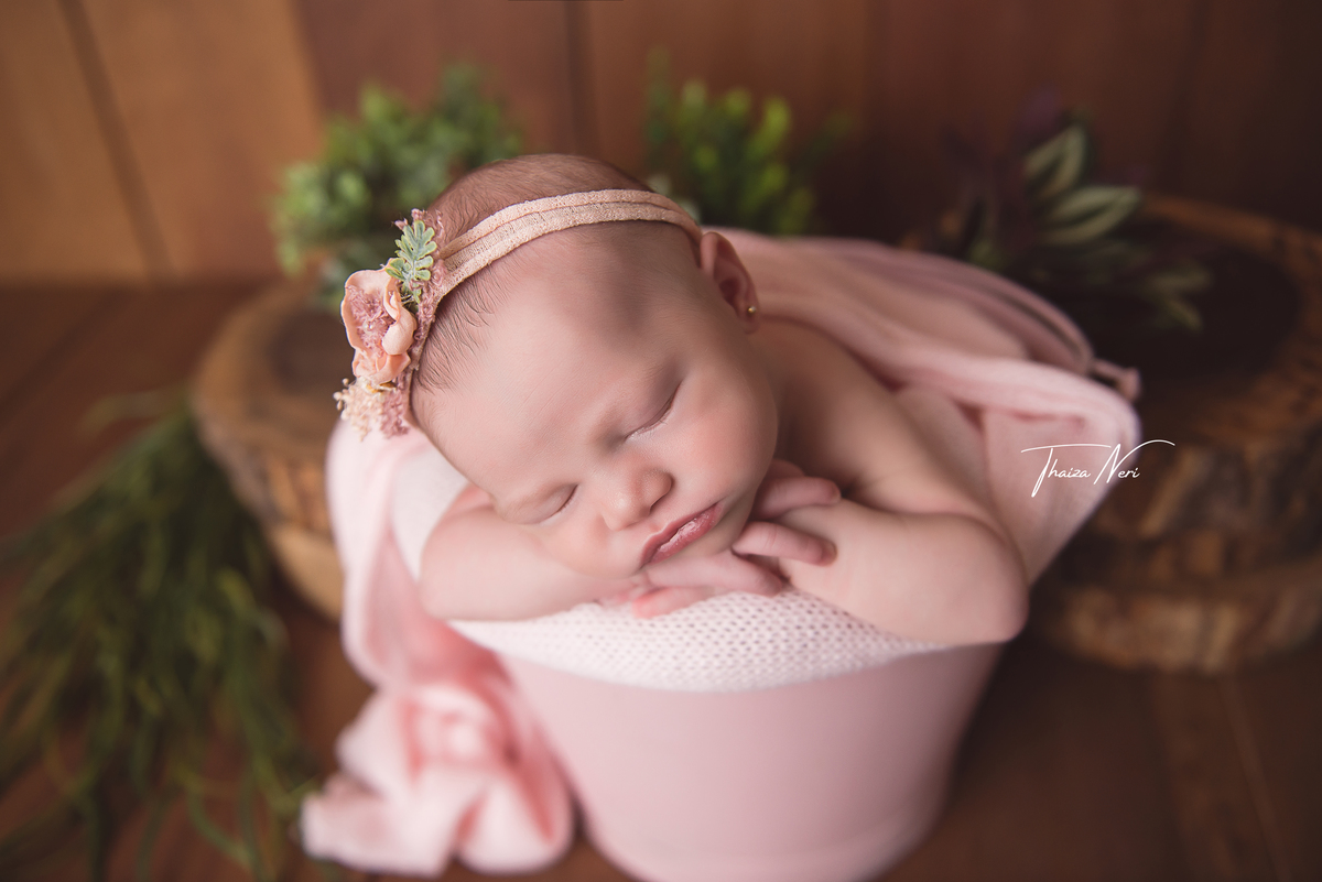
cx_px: 661
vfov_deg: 38.9
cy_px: 441
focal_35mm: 34
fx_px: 1249
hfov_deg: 55.8
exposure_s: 1/160
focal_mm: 34
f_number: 2.8
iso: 160
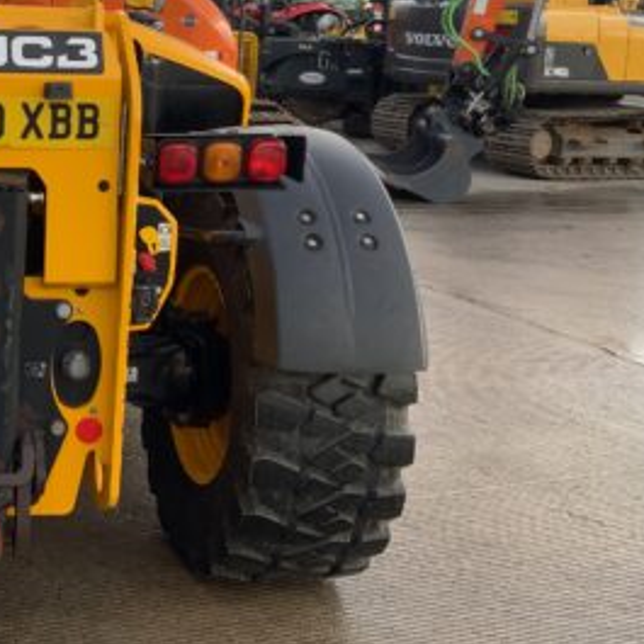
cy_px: 153
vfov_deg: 27.3
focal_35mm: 62
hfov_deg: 26.6
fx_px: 1305
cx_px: 44
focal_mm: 3
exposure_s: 1/303
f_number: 1.8
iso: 16
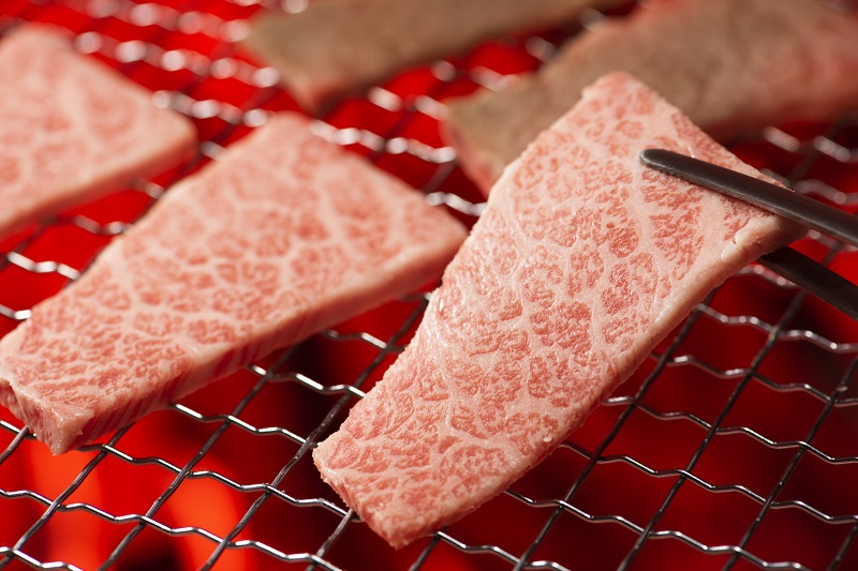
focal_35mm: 105
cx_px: 429
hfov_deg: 19.5
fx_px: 2502
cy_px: 286
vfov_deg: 13.0
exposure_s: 1/125
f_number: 8
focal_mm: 105
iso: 50
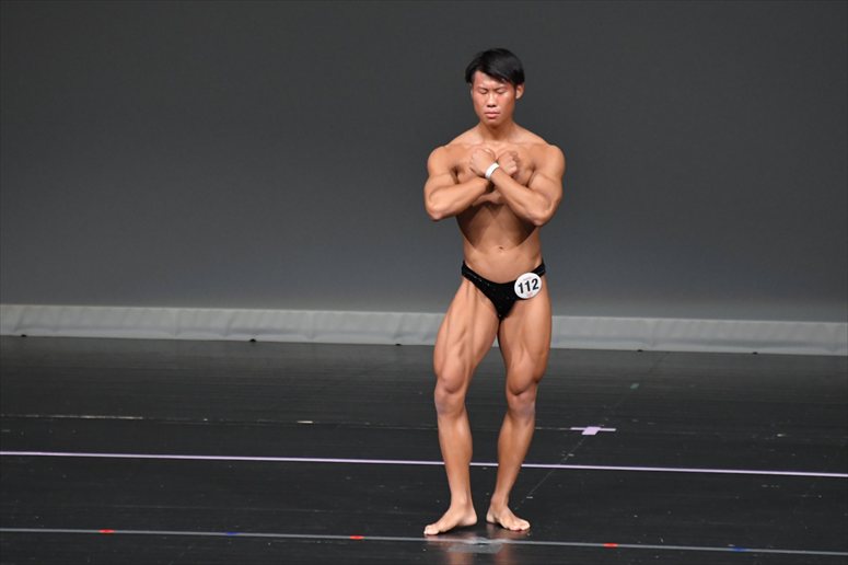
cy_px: 282
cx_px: 424
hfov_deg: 5.5
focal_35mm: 375
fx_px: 8829
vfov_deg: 3.7
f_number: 5.6
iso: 4000
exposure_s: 1/400
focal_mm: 250
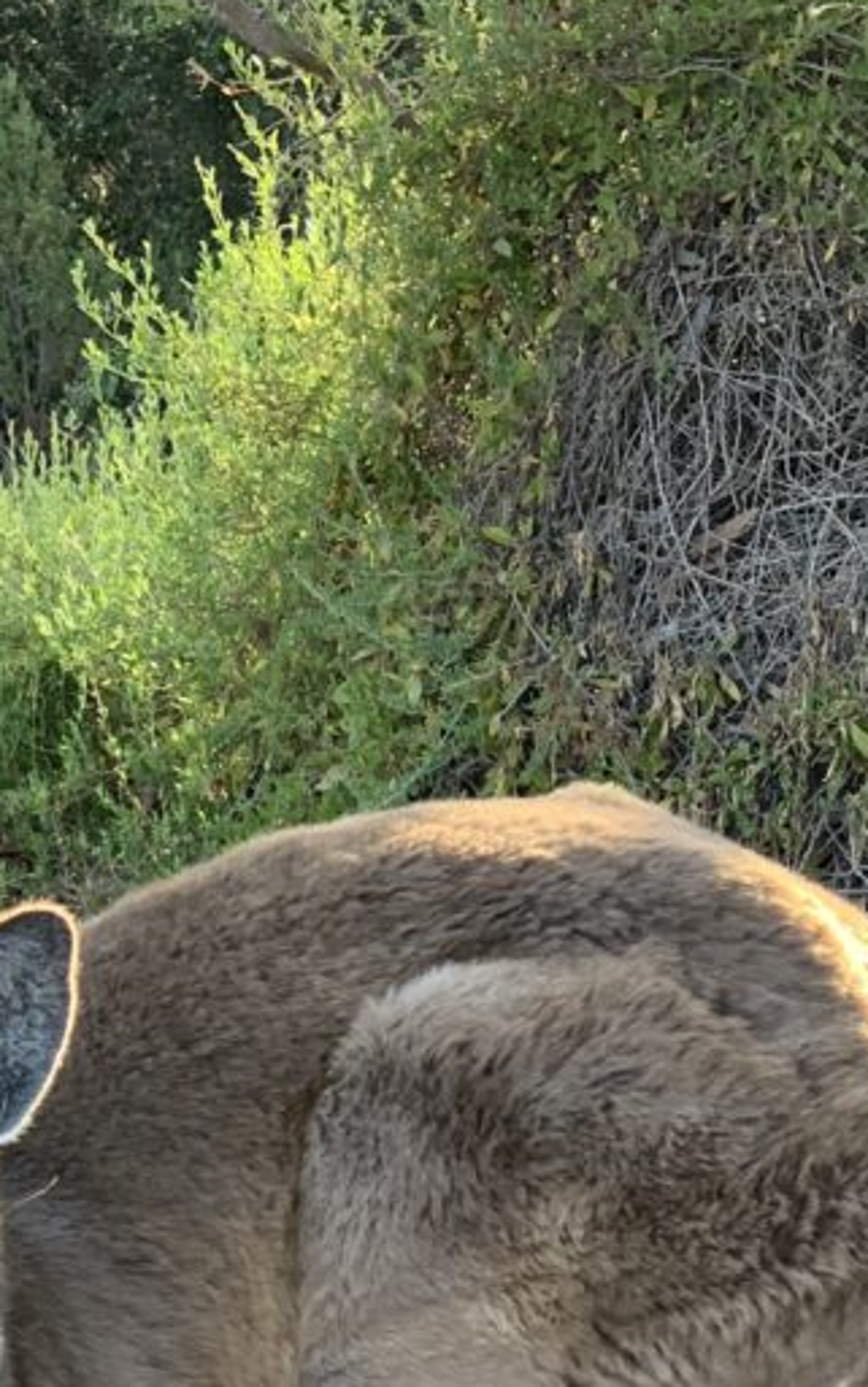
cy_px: 1200
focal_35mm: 110
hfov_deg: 11.9
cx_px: 195
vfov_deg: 18.7
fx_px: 4160
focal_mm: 6
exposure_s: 1/122
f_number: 2.4
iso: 80
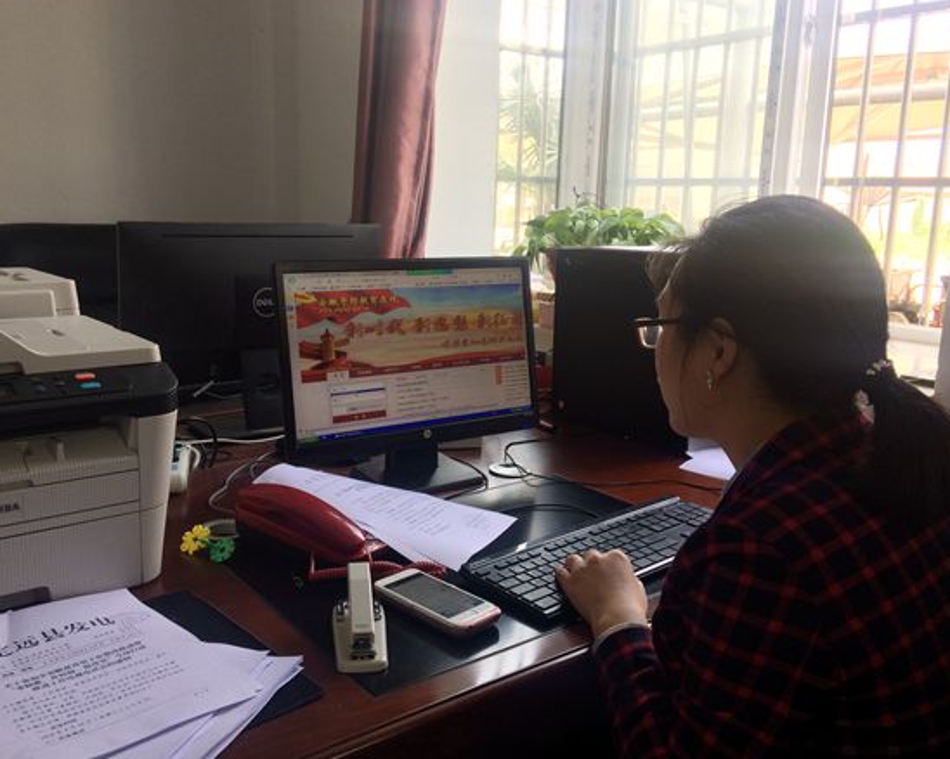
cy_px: 373
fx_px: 871
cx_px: 451
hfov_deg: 57.2
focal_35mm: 31
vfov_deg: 47.1
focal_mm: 4.15
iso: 64
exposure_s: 1/100
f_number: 2.2
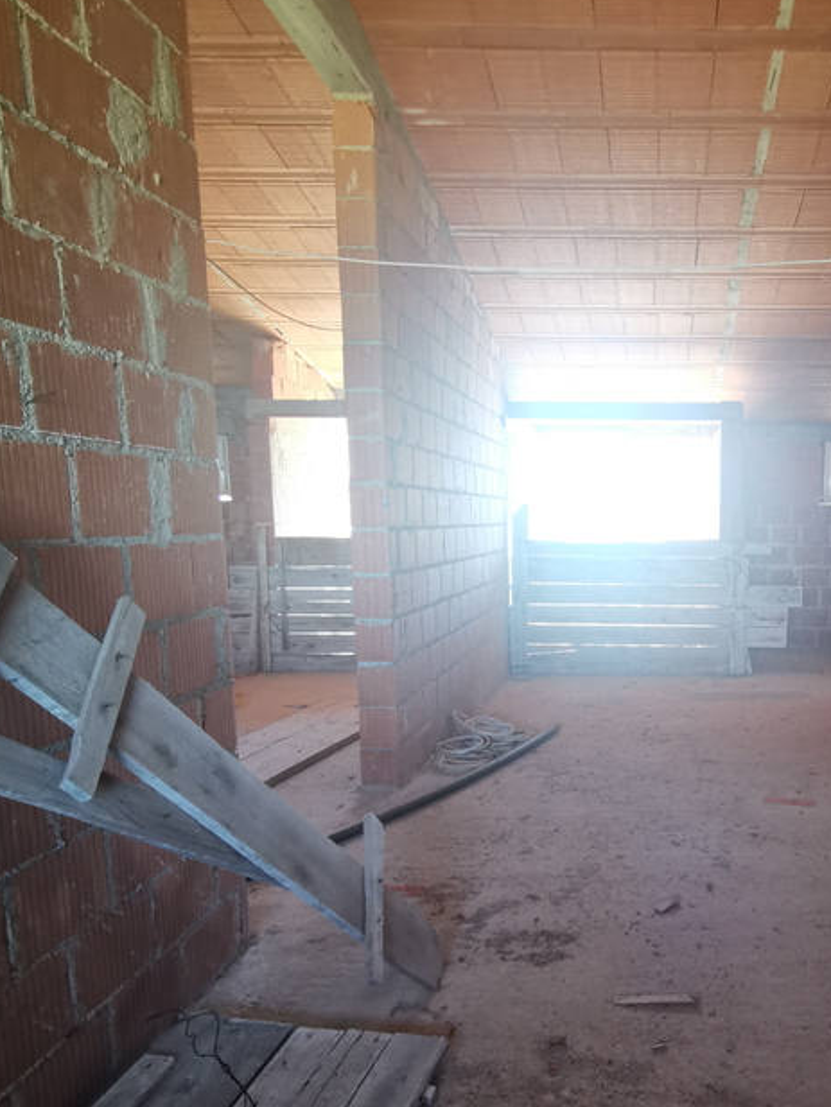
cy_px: 669
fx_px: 896
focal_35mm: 28
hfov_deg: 47.5
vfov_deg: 62.8
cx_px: 646
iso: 400
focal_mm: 2.35
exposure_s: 1/100
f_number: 2.2
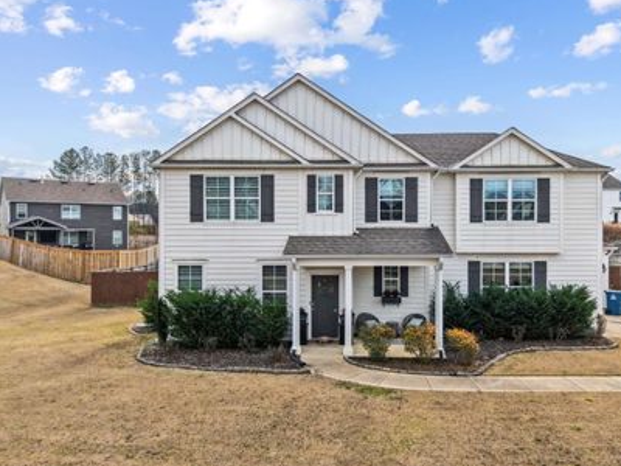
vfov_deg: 46.8
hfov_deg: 59.6
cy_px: 234
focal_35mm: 30
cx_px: 362
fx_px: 538
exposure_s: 1/5000
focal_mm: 8.7
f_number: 1.8
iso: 210
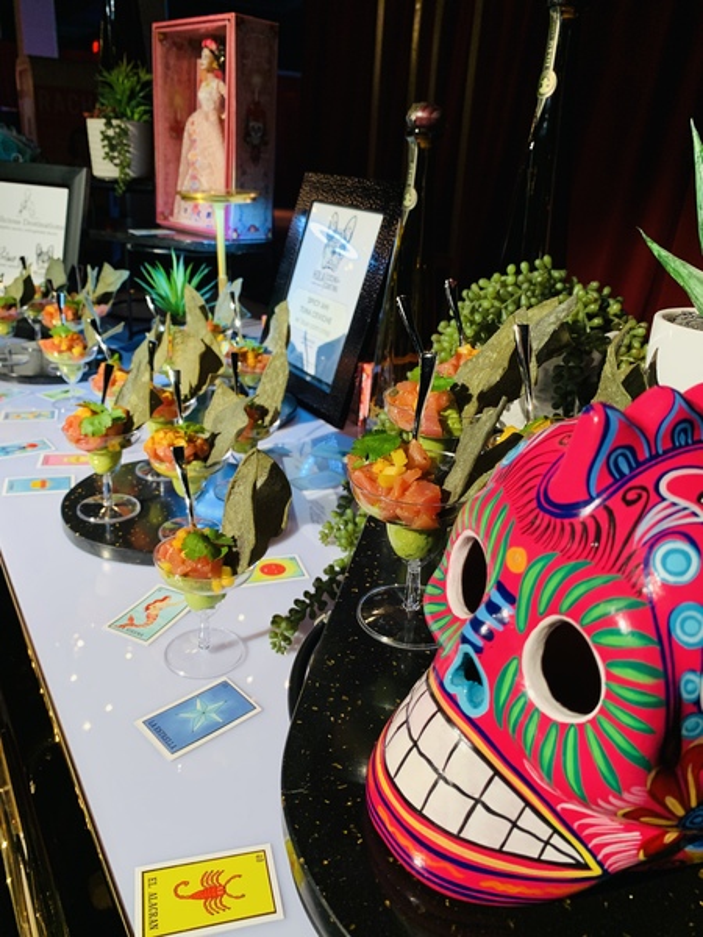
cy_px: 468
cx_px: 352
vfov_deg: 67.3
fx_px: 704
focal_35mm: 26
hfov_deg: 53.1
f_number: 1.8
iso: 100
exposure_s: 1/60
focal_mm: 4.25
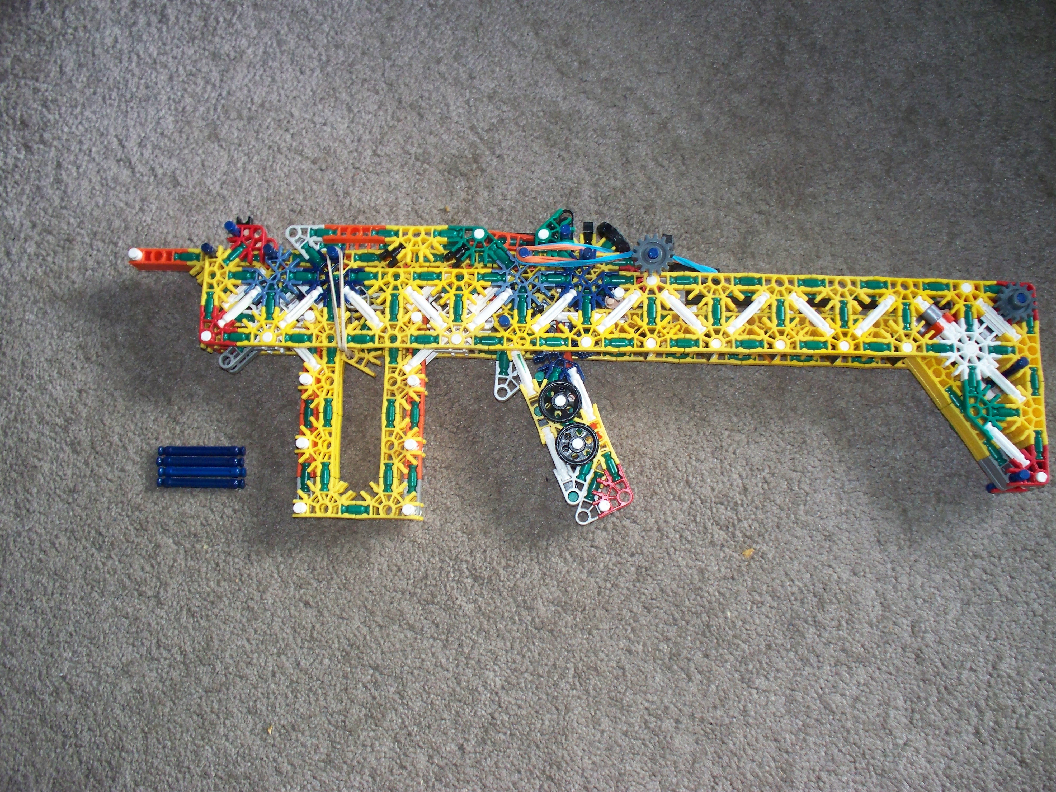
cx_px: 528
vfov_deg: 39.7
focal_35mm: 36
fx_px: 1098
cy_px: 396
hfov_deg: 51.4
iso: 200
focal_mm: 7.54
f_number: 2.8
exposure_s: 1/50
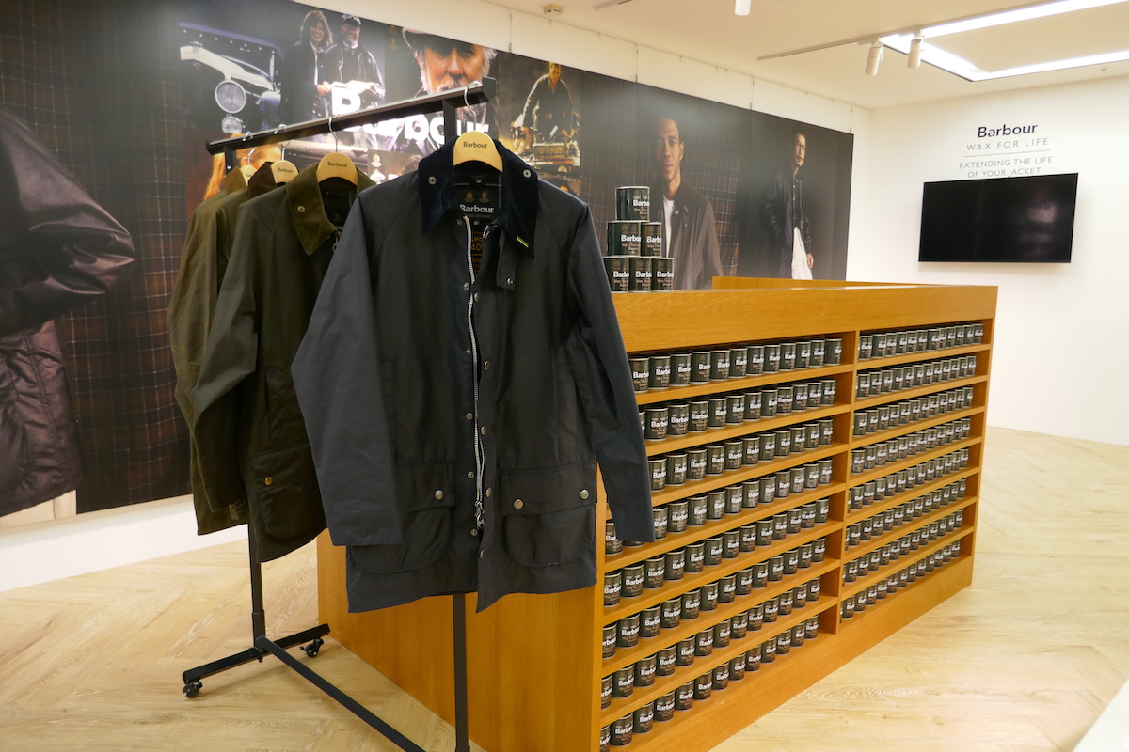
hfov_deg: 71.5
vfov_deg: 51.3
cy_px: 376
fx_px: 784
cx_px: 564
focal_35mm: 25
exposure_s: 1/60
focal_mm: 9.1
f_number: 2.8
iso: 400
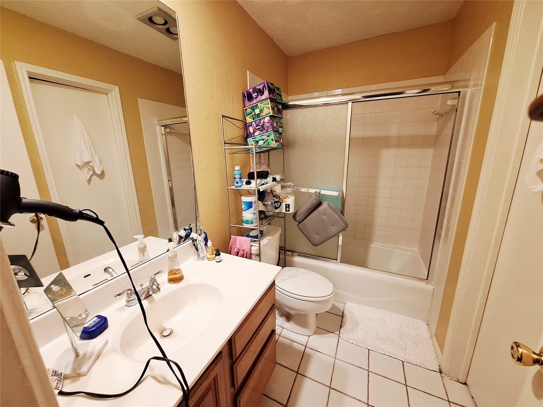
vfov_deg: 89.9
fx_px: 204
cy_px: 204
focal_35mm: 13
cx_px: 272
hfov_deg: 106.2
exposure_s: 1/40
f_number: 2.2
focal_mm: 1.74
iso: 200
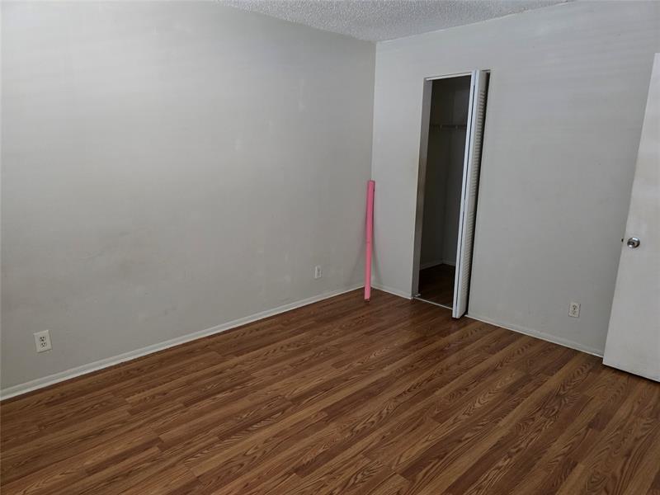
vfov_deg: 58.9
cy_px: 248
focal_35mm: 23
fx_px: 439
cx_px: 330
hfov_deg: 73.9
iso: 800
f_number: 1.7
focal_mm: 6.3
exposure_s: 1/60
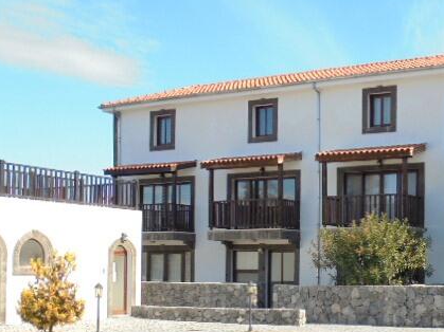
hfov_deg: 32.8
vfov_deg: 25.0
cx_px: 319
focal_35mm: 58
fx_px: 744
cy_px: 245
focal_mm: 6.9
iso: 100
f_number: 4.2
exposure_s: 1/400
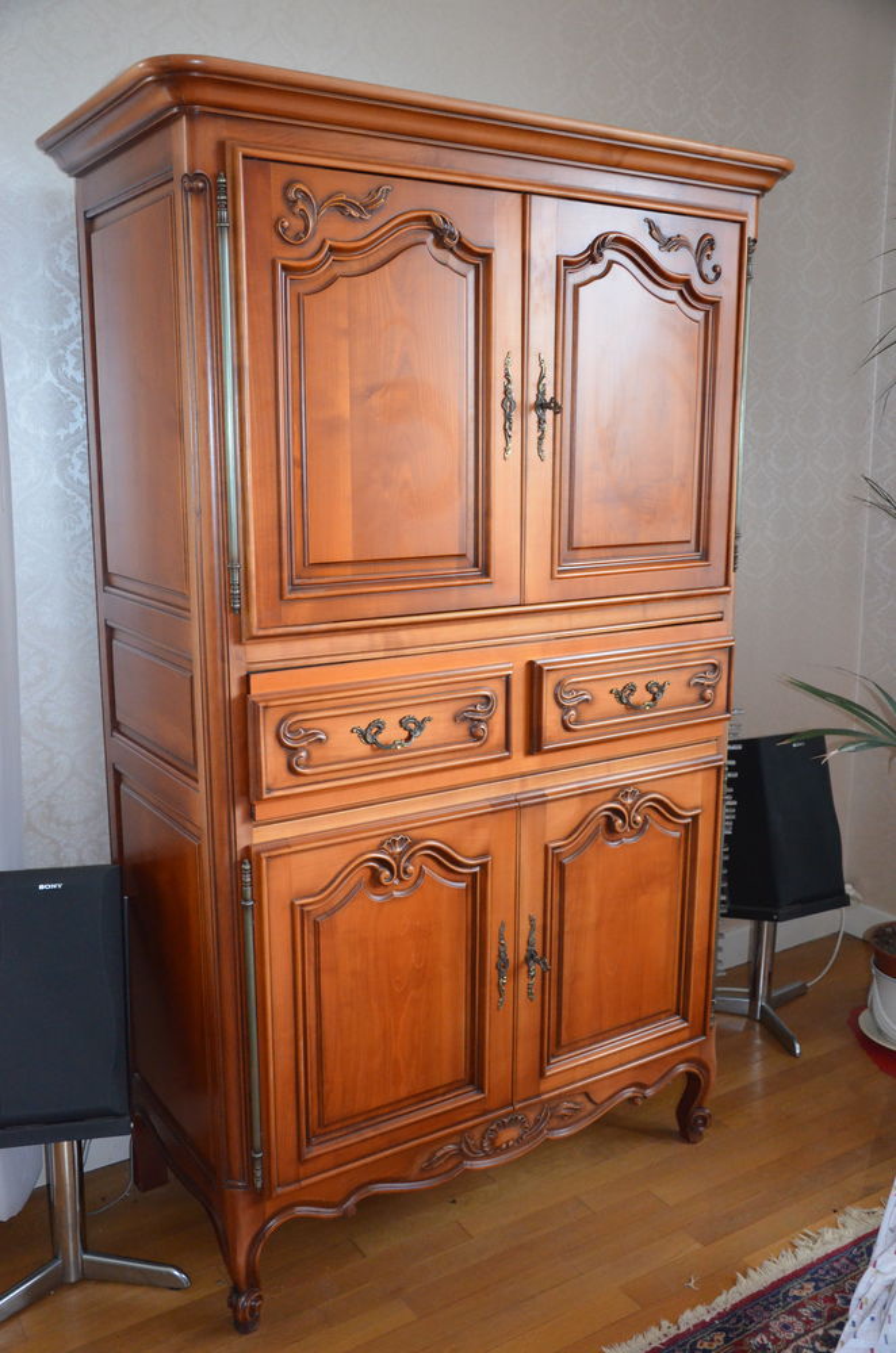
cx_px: 448
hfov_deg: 39.8
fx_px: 1238
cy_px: 676
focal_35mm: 33
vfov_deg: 57.3
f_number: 3.8
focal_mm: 22
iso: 2800
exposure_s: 1/60
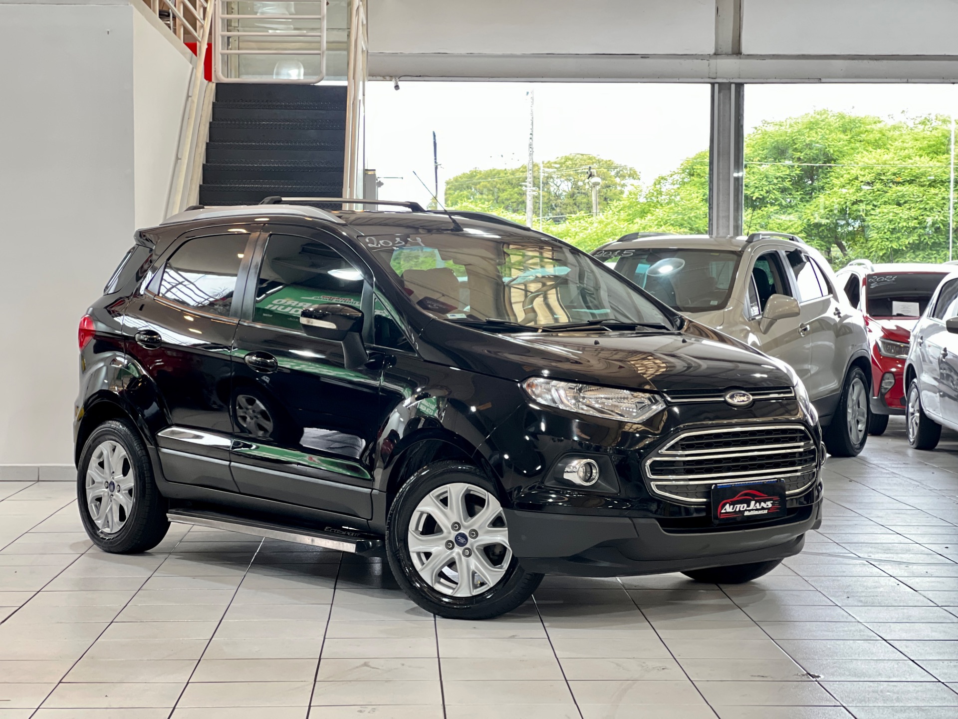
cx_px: 479
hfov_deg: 25.3
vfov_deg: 19.1
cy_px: 360
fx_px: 2131
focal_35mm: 77
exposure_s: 1/30
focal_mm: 9
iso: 320
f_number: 2.8
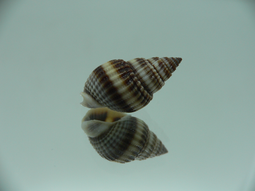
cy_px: 96
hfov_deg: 52.6
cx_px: 128
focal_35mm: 35
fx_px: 258
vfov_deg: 40.7
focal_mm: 4.6
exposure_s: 1/60
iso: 80
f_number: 2.8
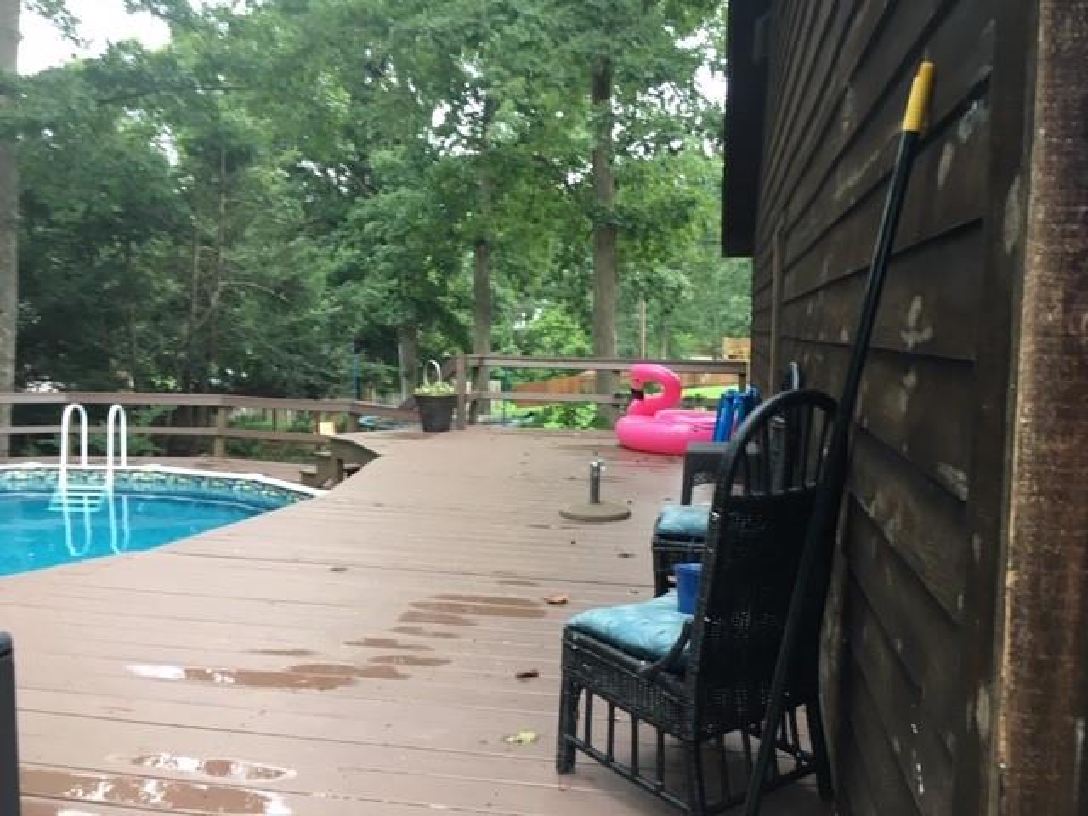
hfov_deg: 61.7
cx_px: 544
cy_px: 408
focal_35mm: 29
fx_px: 911
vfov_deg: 48.2
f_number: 2.2
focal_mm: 4.15
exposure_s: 1/30
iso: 25
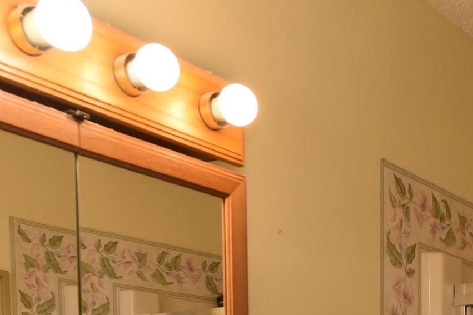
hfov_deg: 29.3
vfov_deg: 18.1
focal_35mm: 65
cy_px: 499
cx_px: 450
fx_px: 854
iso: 560
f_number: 5.6
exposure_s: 1/125
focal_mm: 18
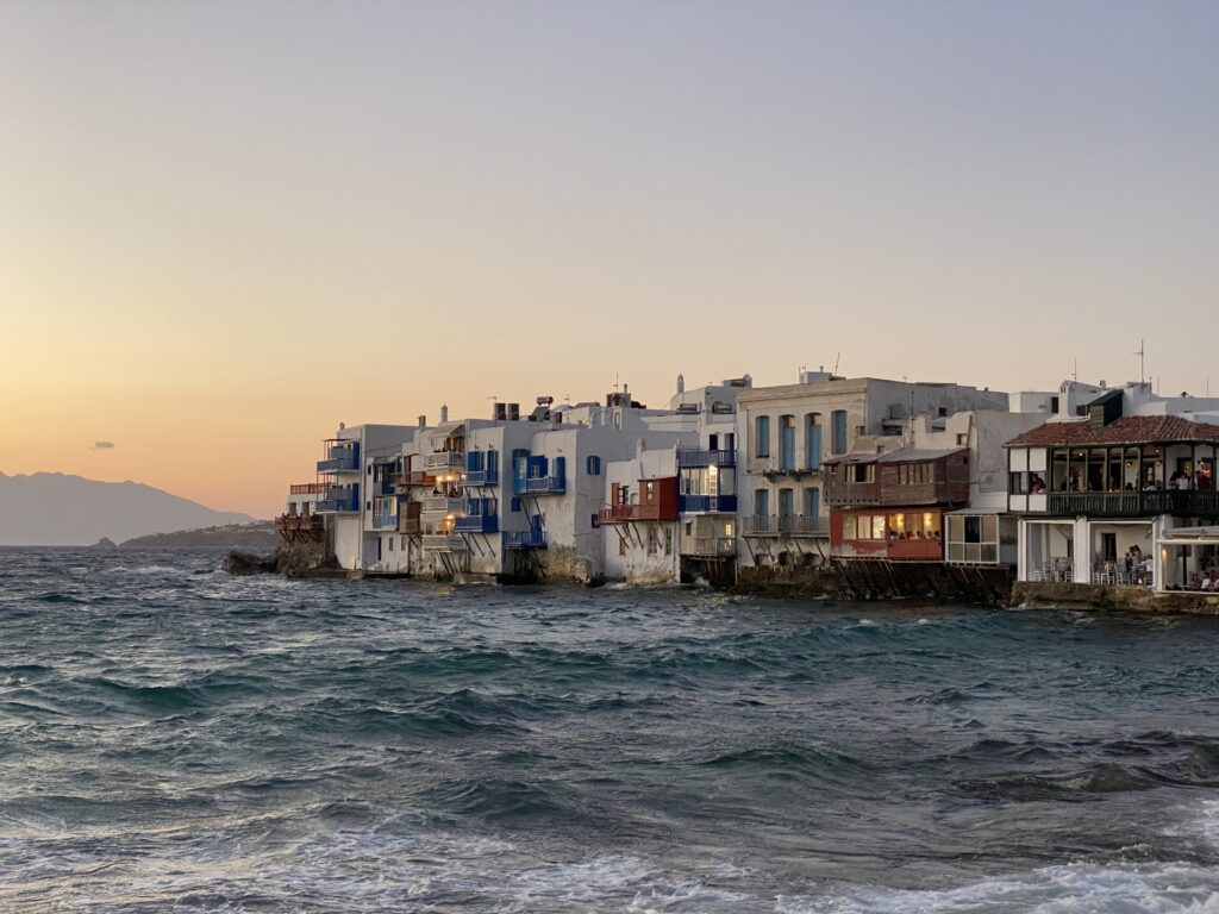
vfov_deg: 28.0
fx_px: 1831
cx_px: 610
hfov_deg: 36.8
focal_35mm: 52
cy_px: 457
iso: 100
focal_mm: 6
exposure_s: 1/50
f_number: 2
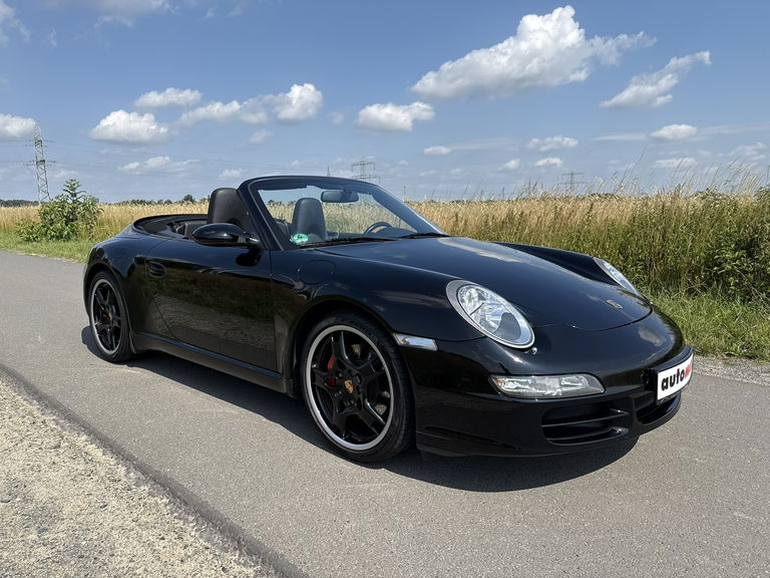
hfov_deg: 71.6
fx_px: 534
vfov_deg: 56.8
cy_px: 289
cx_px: 385
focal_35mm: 24
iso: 80
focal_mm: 6.76
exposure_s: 1/4673
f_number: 1.78
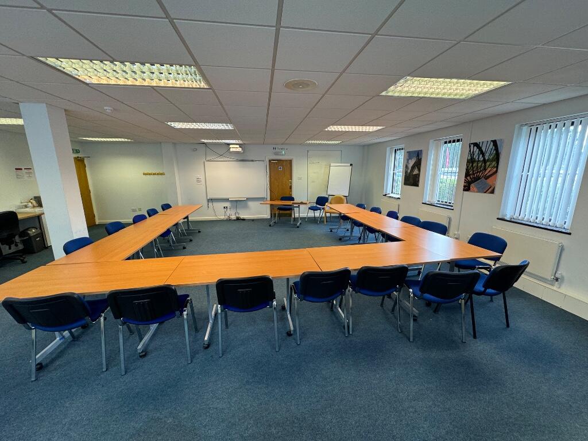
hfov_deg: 102.1
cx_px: 294
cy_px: 220
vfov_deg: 85.7
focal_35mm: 14
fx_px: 238
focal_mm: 2.22
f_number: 2.2
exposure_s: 1/100
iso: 160
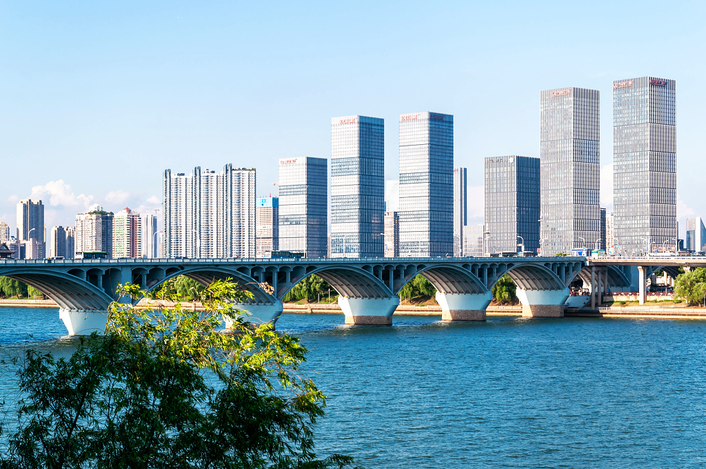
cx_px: 353
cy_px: 234
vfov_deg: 18.9
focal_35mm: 72
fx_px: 1410
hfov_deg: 28.1
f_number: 11
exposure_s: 1/200
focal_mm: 48
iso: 200
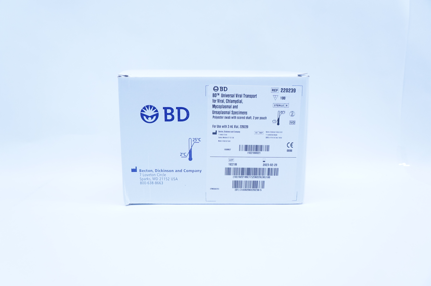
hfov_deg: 62.0
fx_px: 359
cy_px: 143
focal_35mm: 30
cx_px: 216
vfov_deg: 43.5
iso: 800
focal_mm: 20
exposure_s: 1/160
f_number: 4.5
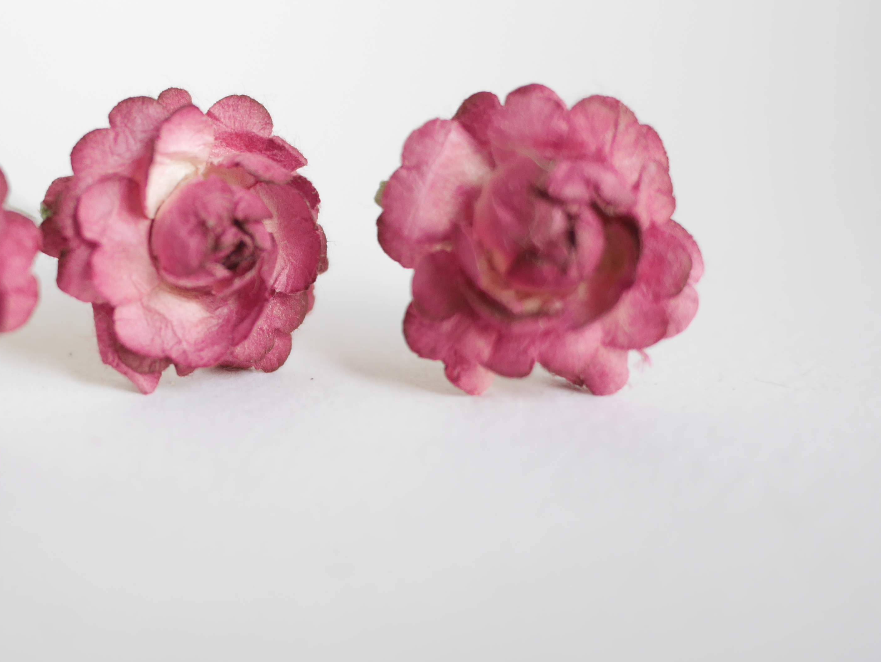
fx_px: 1655
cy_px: 197
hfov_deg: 29.2
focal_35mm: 65
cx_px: 183
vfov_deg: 22.5
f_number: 1.7
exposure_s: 1/60
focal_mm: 20
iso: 320
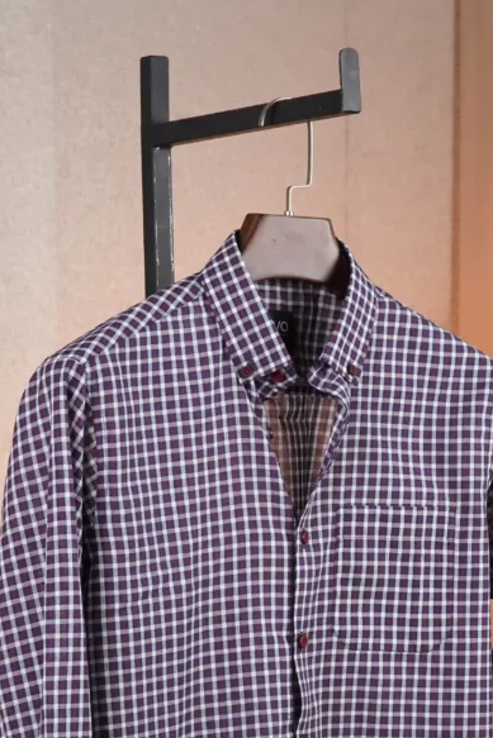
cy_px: 565
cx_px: 341
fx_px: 3141
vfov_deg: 13.4
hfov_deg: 9.0
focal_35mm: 153
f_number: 10
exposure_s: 1/160
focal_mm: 85
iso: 2500
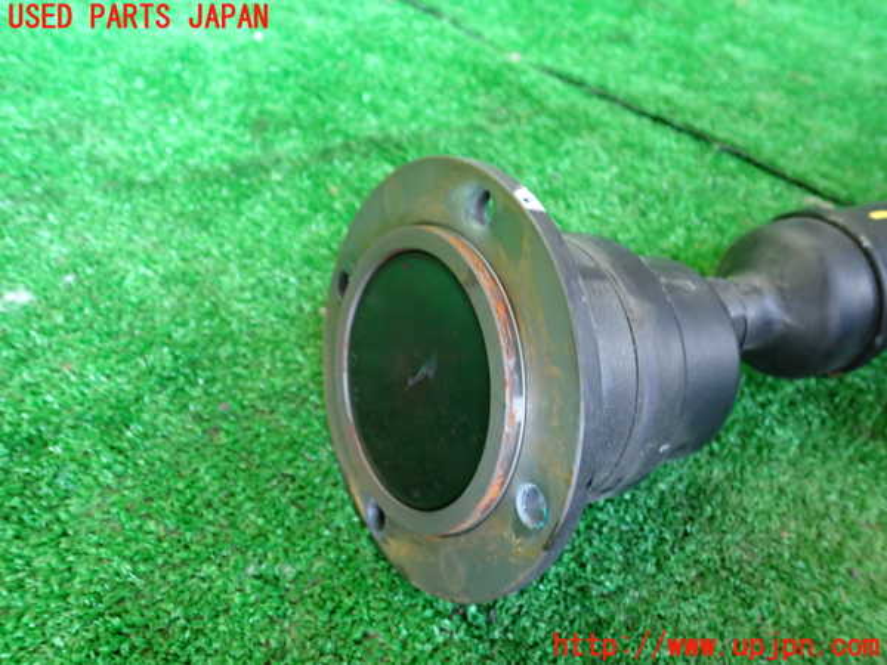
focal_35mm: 30
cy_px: 332
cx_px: 444
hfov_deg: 60.0
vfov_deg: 46.8
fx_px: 769
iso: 640
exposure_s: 1/30
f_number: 2.3
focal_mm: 5.4
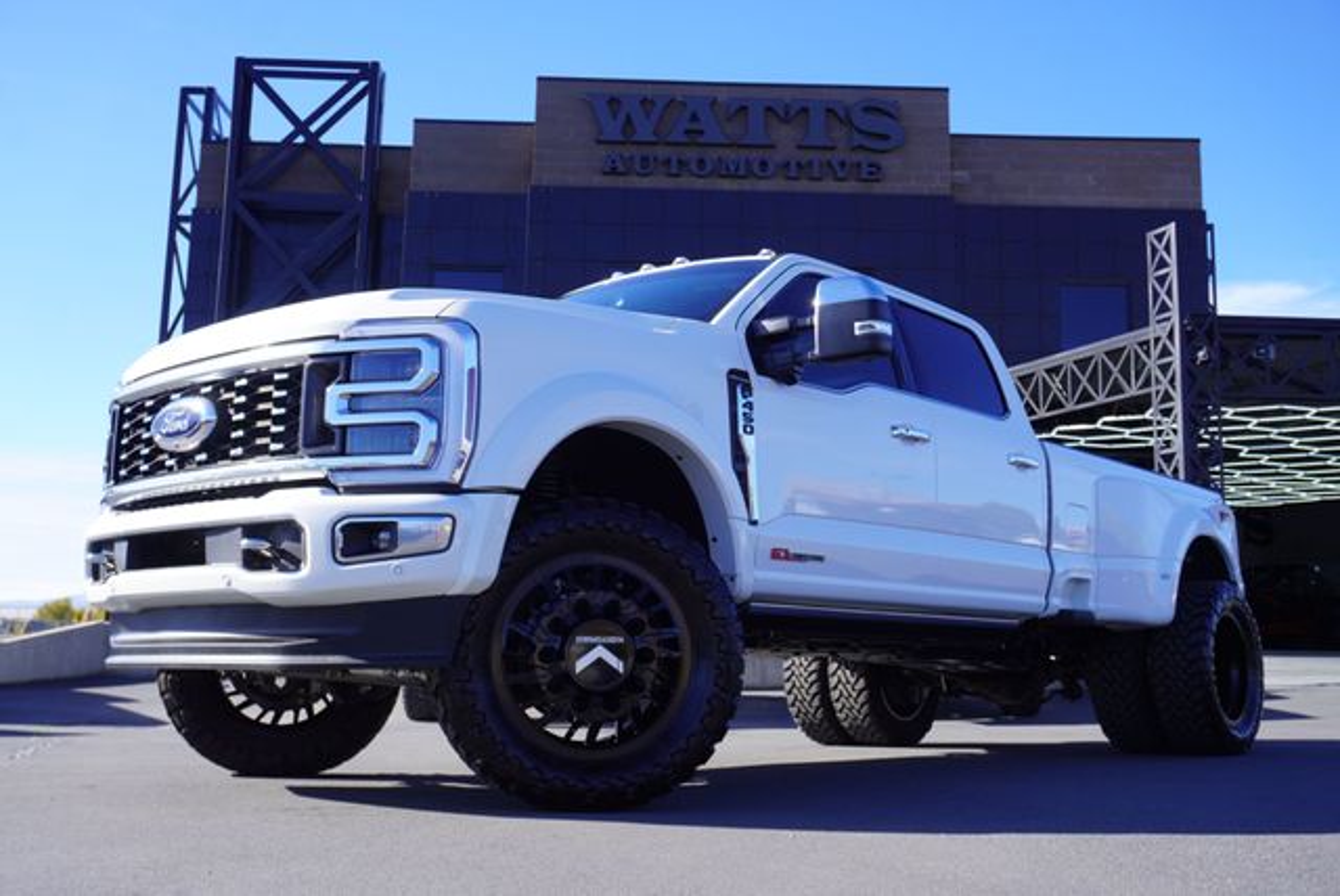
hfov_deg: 51.2
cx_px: 670
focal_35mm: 38
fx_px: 1397
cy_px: 448
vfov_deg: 35.6
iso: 100
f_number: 6.3
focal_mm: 25
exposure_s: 1/160
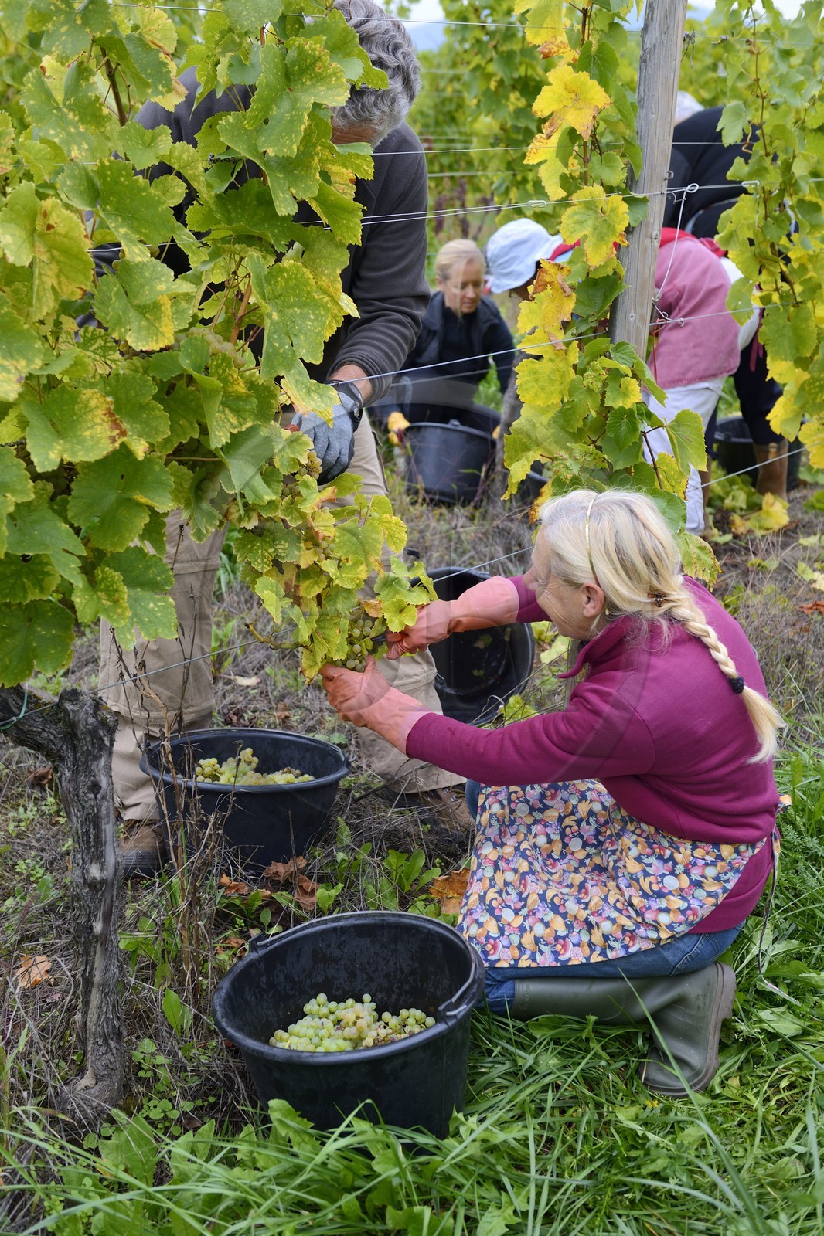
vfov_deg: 48.5
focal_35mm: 40
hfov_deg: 33.4
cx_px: 412
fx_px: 1374
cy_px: 618
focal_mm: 40
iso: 400
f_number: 4.5
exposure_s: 1/400
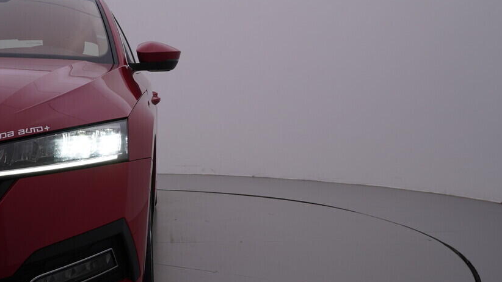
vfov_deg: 25.3
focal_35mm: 47
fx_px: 625
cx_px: 190
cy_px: 186
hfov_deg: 43.4
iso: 125
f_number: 5.6
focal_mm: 24
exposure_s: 1/160
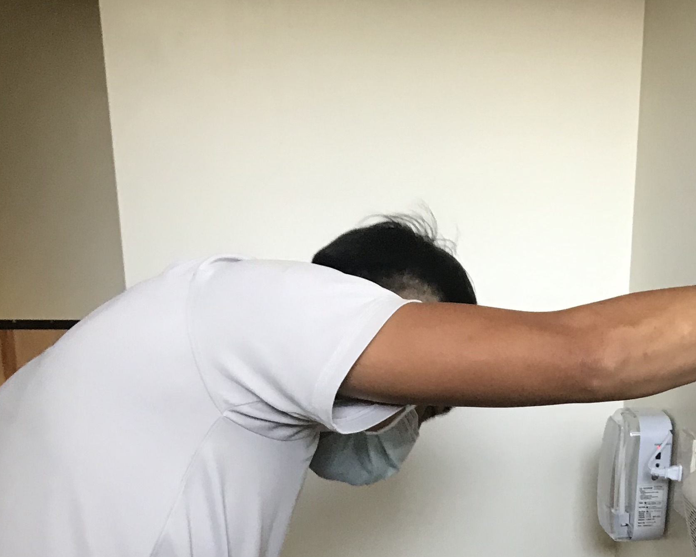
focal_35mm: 66
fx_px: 1360
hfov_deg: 28.2
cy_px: 723
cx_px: 533
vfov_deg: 21.0
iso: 40
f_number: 1.8
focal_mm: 3.99
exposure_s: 1/30
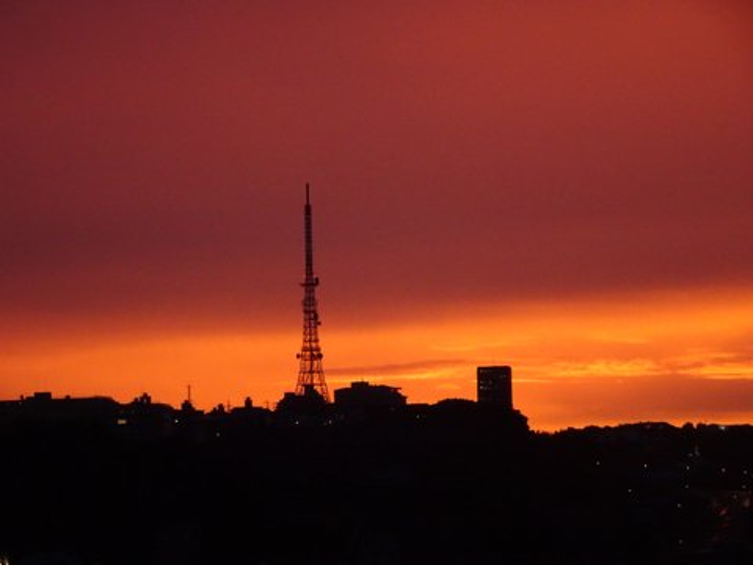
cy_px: 282
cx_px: 376
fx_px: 3350
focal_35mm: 154
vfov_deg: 9.6
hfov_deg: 12.8
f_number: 5.6
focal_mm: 26.39
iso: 800
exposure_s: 1/60
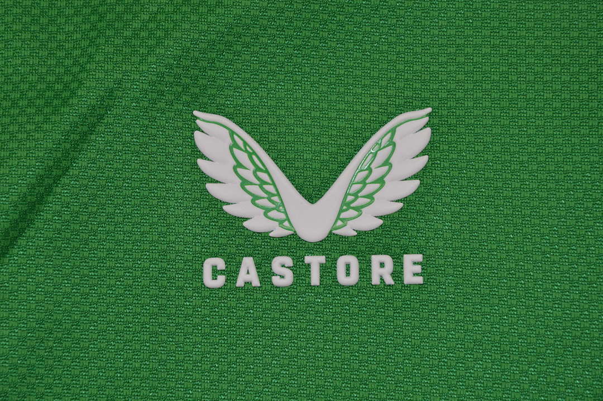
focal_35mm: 158
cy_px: 200
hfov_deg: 13.1
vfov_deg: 8.7
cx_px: 302
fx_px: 2636
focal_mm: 105
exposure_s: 1/200
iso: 400
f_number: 13
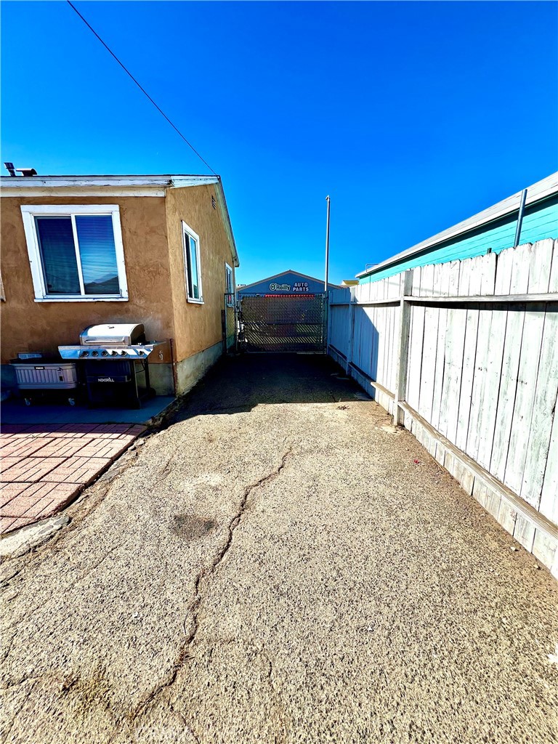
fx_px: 279
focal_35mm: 13
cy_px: 372
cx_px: 279
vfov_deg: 106.2
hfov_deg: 89.9
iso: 32
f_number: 1.8
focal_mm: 1.57
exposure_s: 1/1130
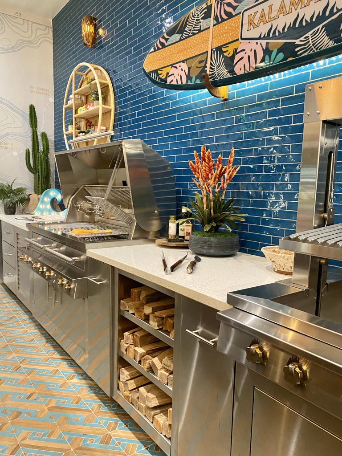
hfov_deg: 53.1
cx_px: 171
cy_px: 228
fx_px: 343
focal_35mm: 26
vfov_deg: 67.3
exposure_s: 1/40
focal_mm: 4.25
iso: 400
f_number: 1.8
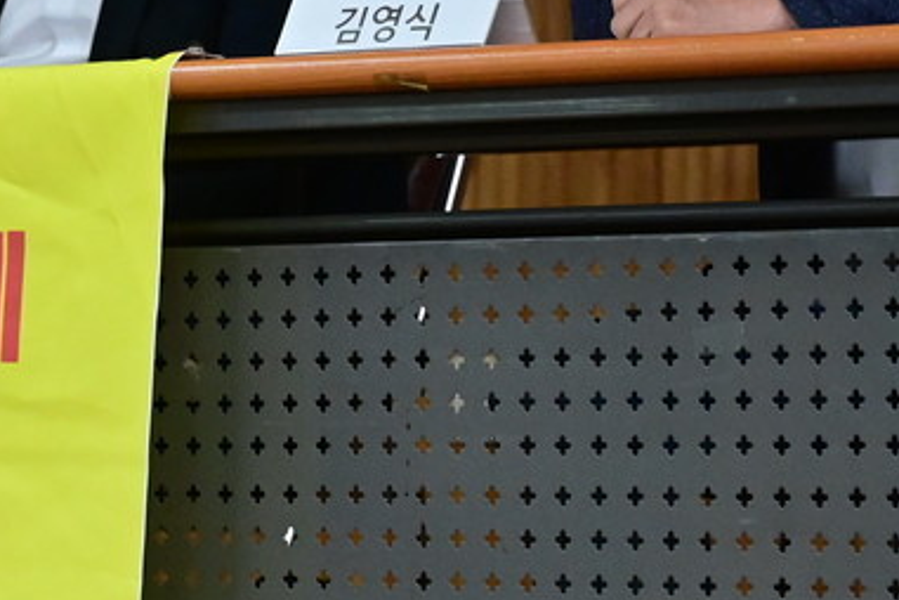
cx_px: 109
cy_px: 43
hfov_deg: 8.7
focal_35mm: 235
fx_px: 5868
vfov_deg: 5.8
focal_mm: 70
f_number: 4
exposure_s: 1/1000
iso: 6400
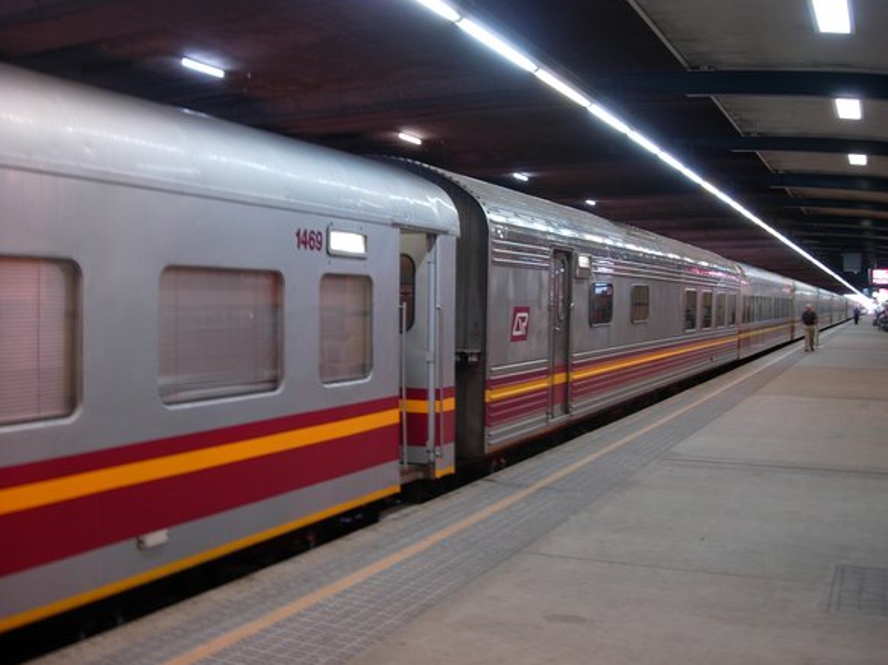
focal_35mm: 39
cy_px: 332
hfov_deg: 47.9
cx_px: 451
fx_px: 1000
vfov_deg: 36.8
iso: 79
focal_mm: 7.8
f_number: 2.8
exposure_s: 1/15.1
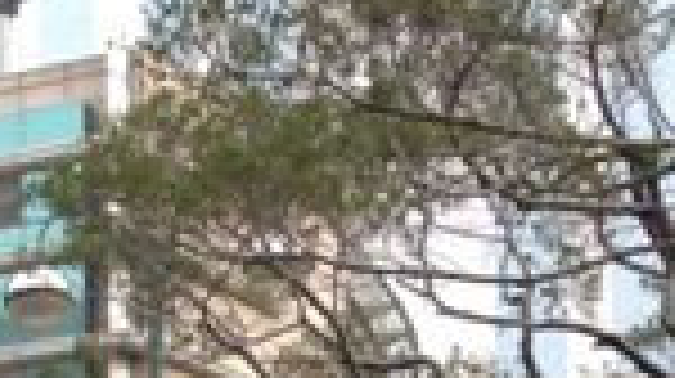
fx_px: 3647
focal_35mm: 204
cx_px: -261
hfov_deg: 10.3
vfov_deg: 5.5
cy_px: 1184
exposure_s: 1/269
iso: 64
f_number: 2.4
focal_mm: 4.28
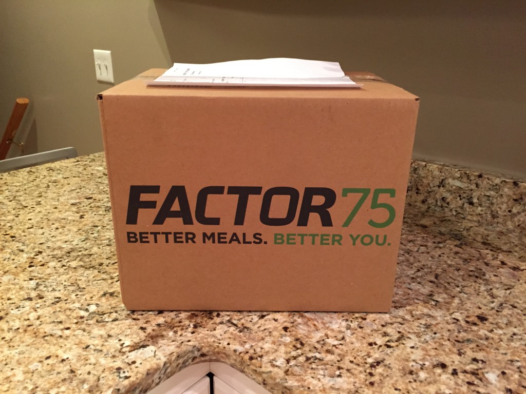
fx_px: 441
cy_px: 197
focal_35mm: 29
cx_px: 263
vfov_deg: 48.2
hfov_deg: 61.7
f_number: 2.2
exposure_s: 1/20
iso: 250
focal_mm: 4.15
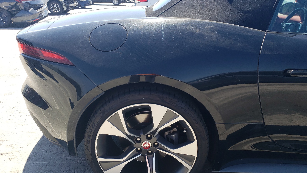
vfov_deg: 39.9
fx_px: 236
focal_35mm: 29
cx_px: 154
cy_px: 107
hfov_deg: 66.1
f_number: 1.5
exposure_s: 1/1000
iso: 50
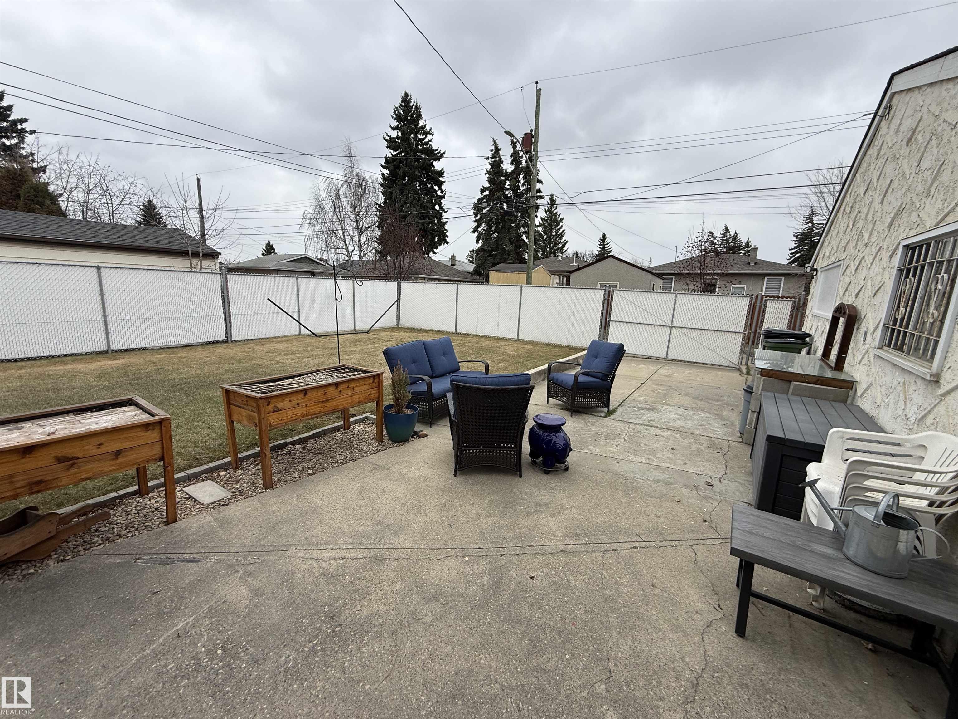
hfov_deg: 102.1
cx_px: 479
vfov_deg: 85.7
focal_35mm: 14
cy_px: 360
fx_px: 387
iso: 50
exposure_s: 1/1211
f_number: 2.2
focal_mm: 2.22
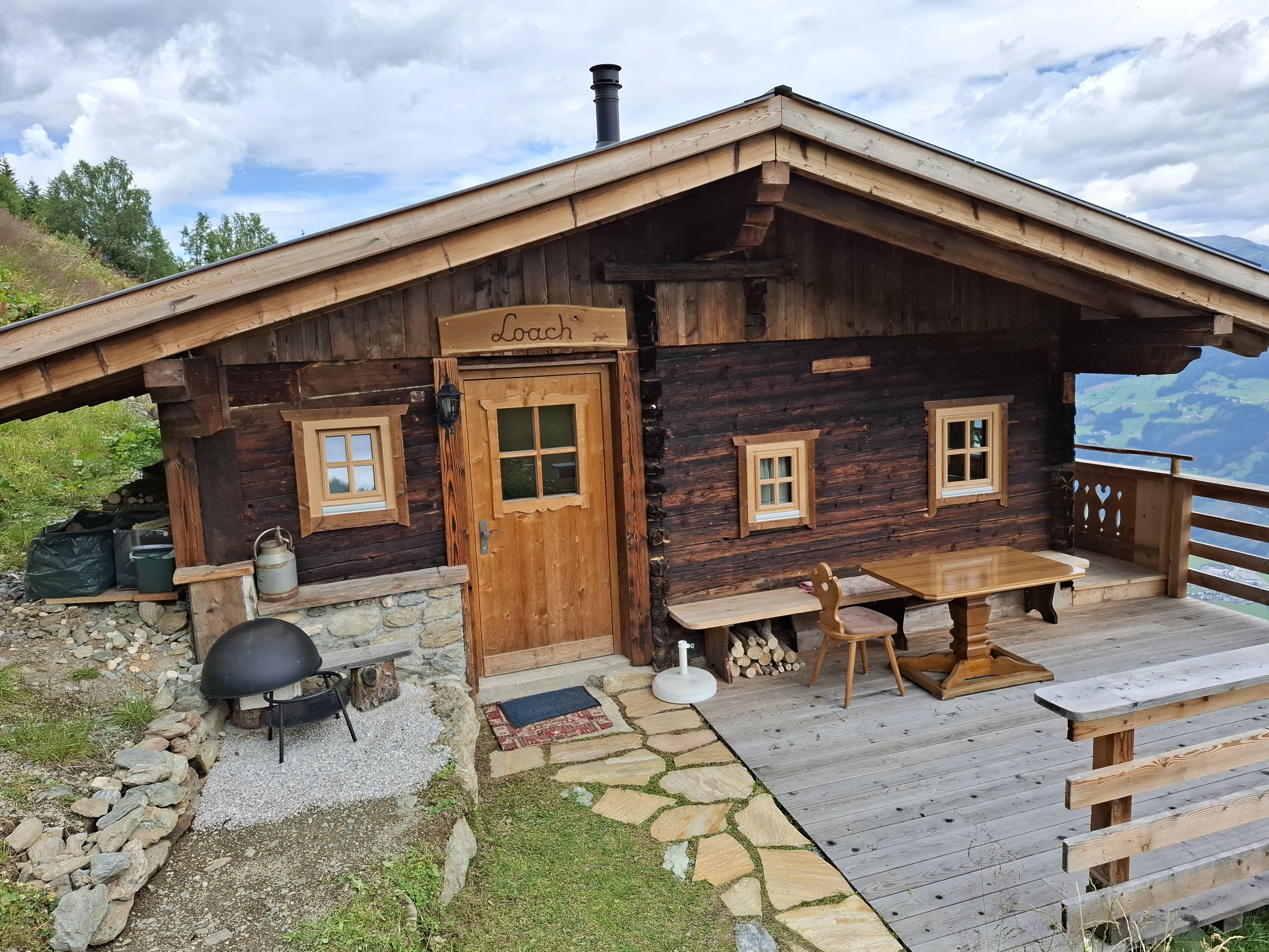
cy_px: 476
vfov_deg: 58.9
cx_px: 634
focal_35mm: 23
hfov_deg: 73.9
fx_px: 843
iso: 50
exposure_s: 1/1122
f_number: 1.8
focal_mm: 5.54
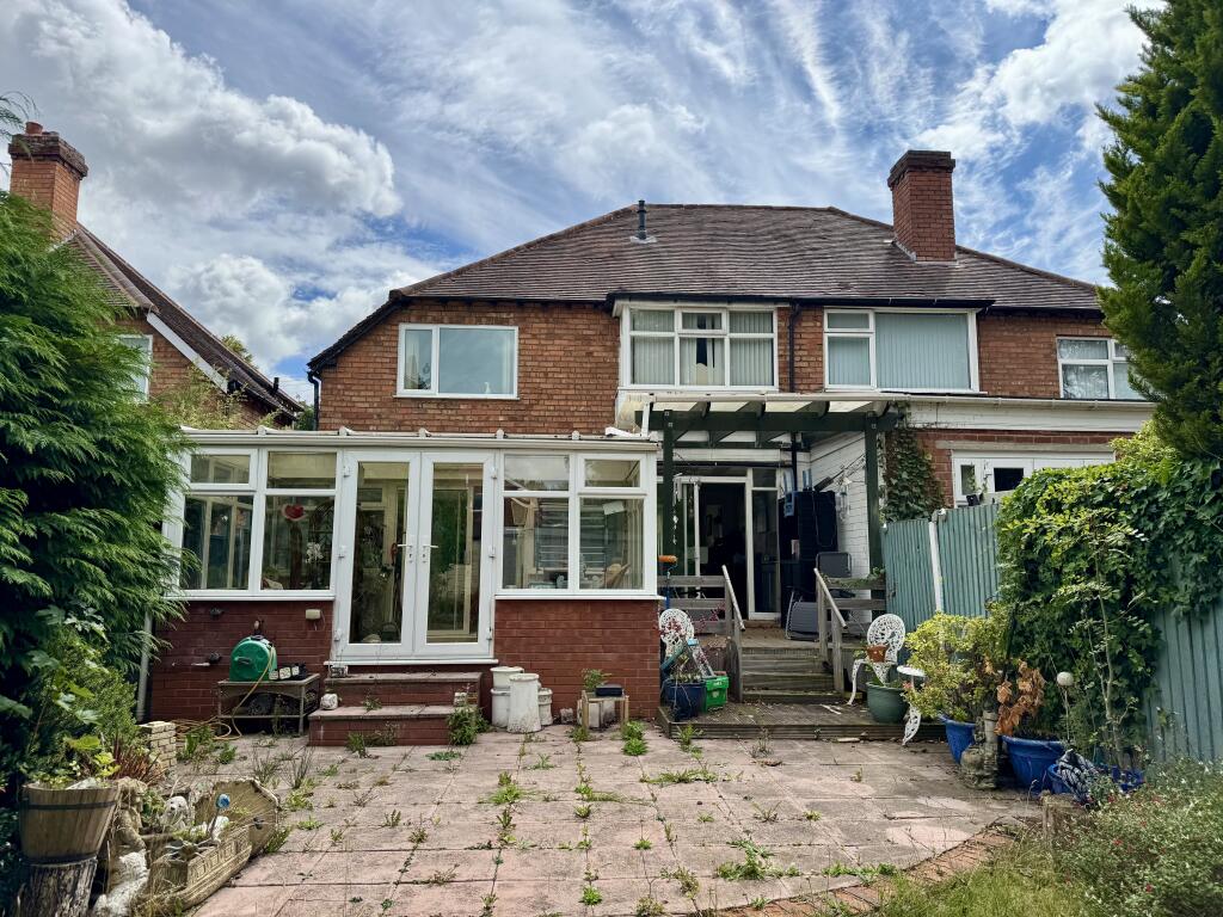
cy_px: 458
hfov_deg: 71.6
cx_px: 612
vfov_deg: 56.8
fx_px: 848
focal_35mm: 24
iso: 80
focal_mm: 6.76
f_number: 1.78
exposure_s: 1/7092
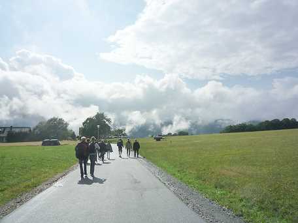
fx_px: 215
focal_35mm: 25
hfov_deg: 69.4
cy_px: 112
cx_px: 149
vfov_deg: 54.9
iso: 160
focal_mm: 4.4
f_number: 8
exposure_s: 1/800
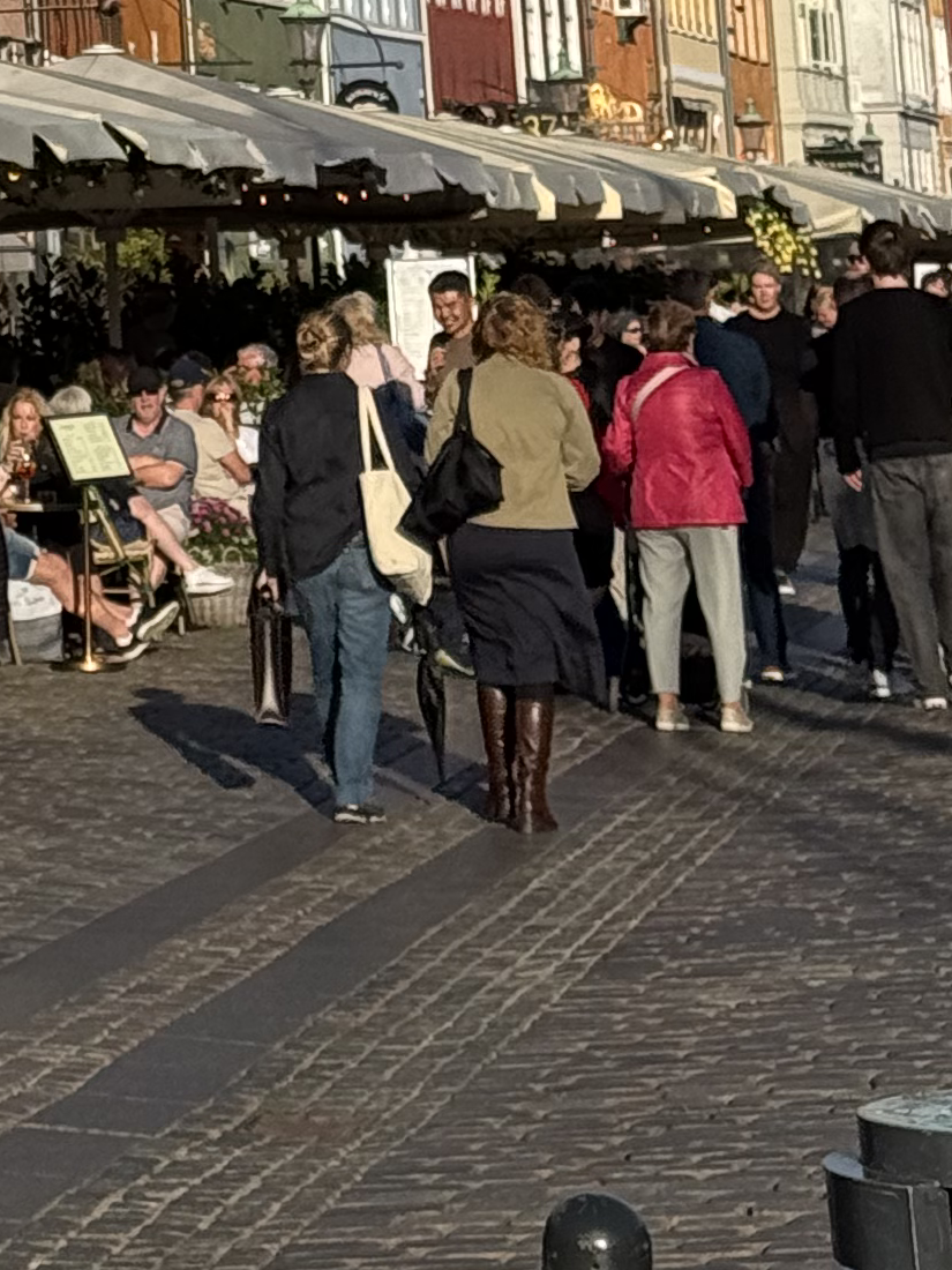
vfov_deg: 10.8
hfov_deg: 8.2
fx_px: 6454
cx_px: -638
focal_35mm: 176
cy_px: -683
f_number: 1.78
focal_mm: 6.76
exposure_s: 1/6410
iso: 64
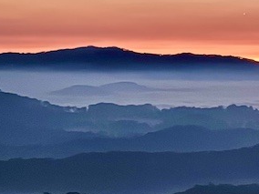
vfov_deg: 8.5
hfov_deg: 10.8
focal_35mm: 173
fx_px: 1294
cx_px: 448
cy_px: 213
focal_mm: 6.76
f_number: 1.78
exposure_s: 1/9
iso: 800
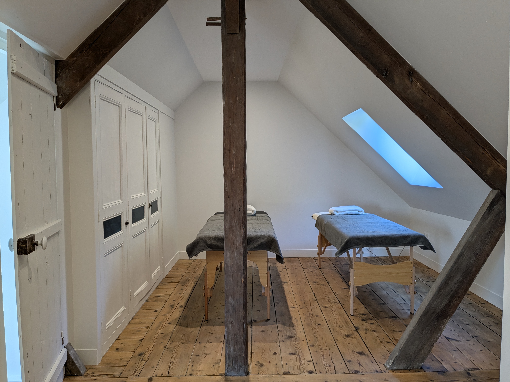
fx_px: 398
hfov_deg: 65.3
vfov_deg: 51.4
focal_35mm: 27
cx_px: 255
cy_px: 191
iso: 45
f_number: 1.73
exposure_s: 1/50
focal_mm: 4.38
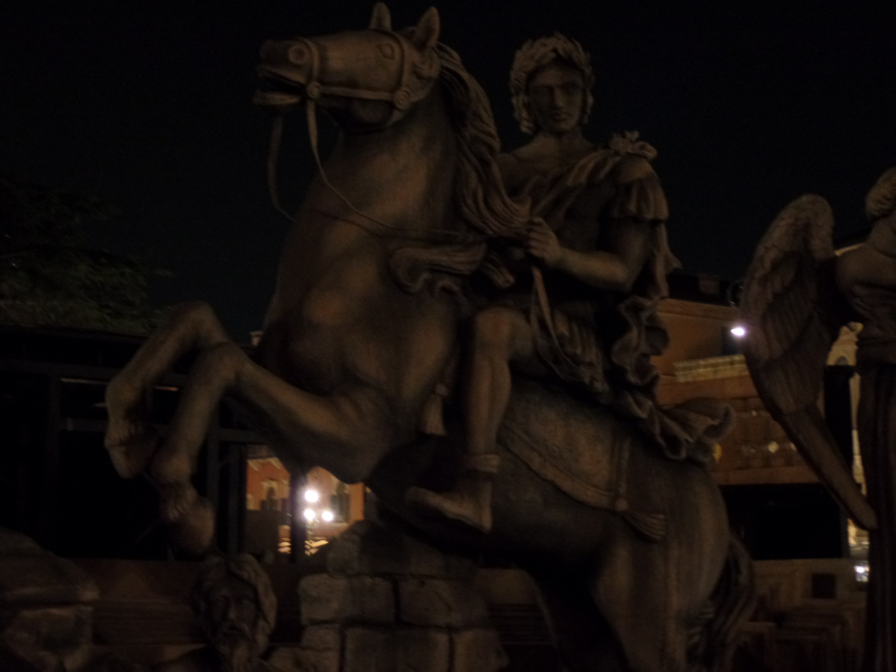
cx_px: 448
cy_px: 336
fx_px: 2019
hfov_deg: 25.0
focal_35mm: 78
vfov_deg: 18.9
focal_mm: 13.9
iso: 800
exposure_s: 1/8
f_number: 3.8
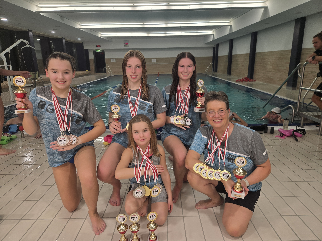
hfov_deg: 73.9
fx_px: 214
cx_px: 161
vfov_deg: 58.9
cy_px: 120
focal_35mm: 23
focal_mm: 5.4
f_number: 1.8
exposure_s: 1/100
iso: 50
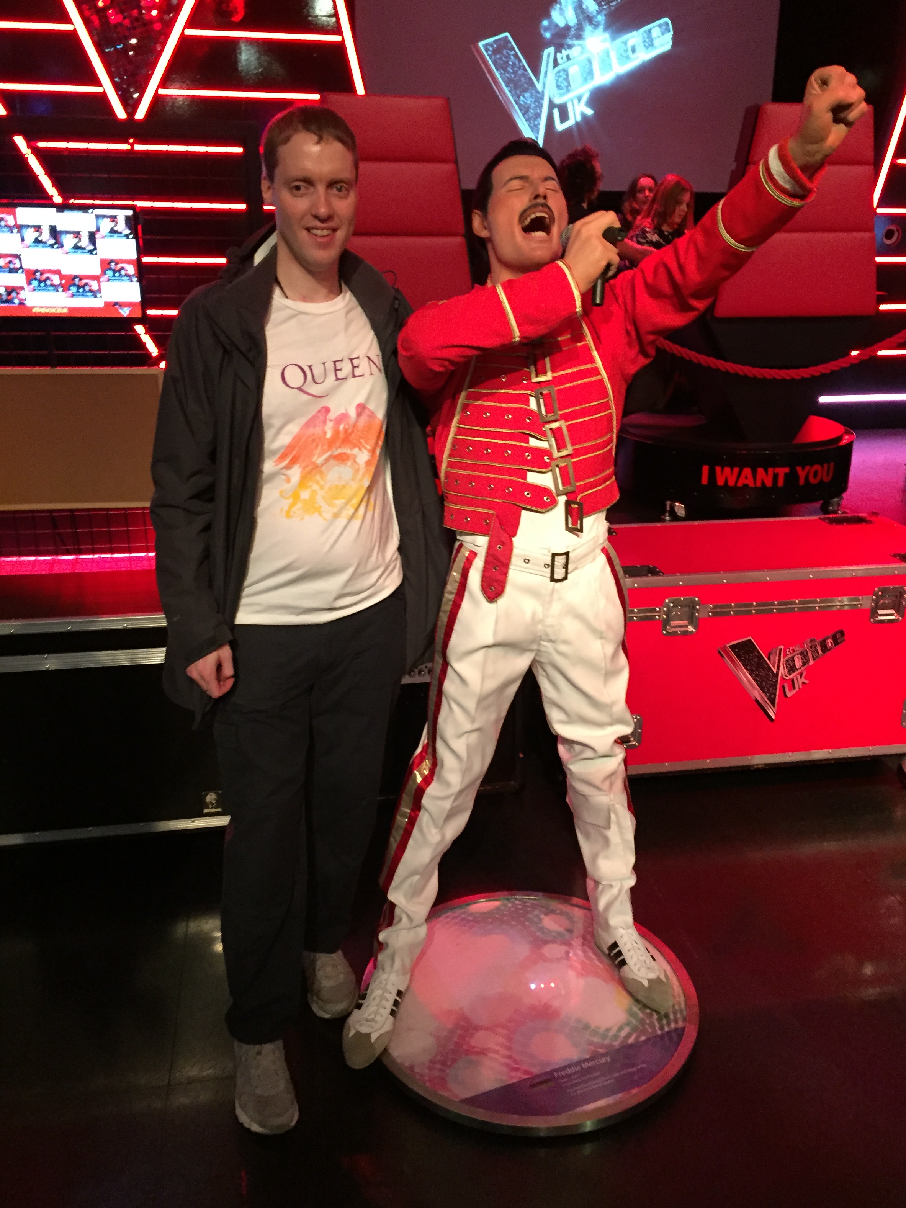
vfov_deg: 60.0
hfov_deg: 46.8
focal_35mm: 30
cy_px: 586
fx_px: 1047
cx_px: 467
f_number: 2.2
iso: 250
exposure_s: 1/17
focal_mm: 4.15
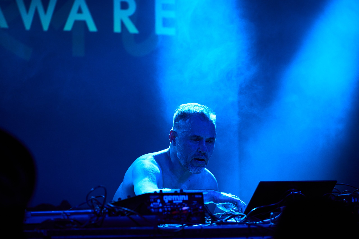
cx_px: 180
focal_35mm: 200
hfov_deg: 10.3
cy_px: 120
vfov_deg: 6.9
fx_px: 1994
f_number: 4
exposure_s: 1/250
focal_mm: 200
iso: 1250
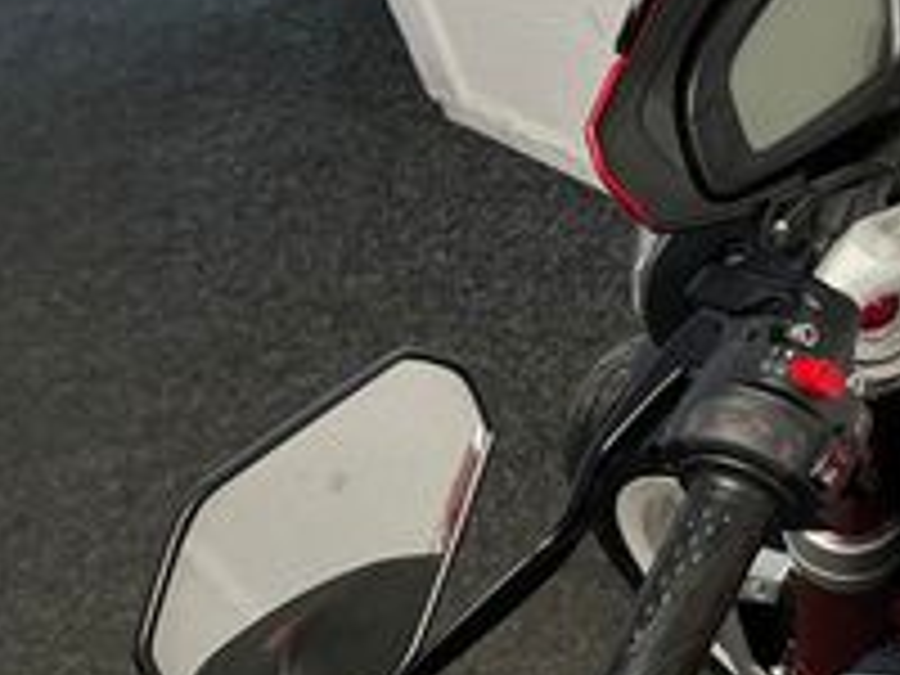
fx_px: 2158
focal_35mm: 83
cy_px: 378
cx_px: 1422
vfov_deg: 17.8
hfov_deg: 19.8
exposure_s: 1/100
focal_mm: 5.1
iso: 125
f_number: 1.6
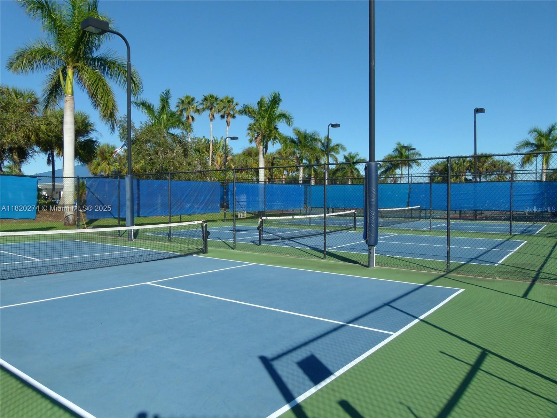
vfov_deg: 54.9
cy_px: 209
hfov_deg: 69.4
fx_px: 402
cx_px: 278
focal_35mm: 25
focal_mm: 4.5
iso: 100
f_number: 4
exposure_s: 1/1000
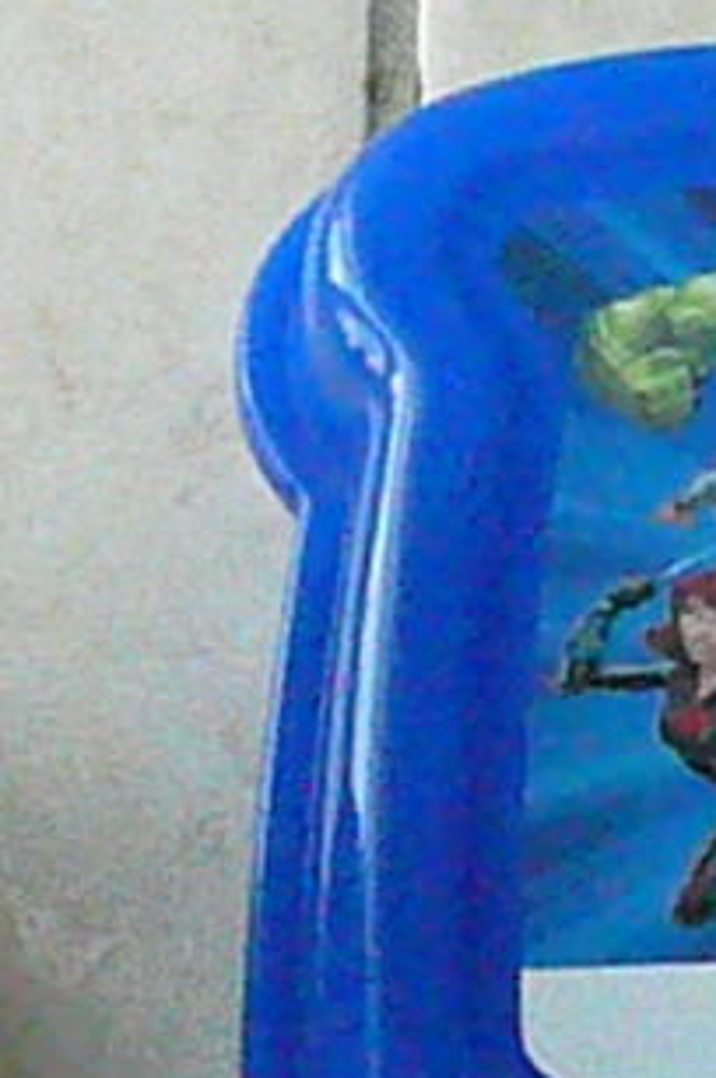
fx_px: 8013
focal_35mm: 268
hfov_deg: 5.1
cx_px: 407
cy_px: 864
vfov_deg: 7.7
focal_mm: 13.2
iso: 3200
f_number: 4.8
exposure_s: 1/400
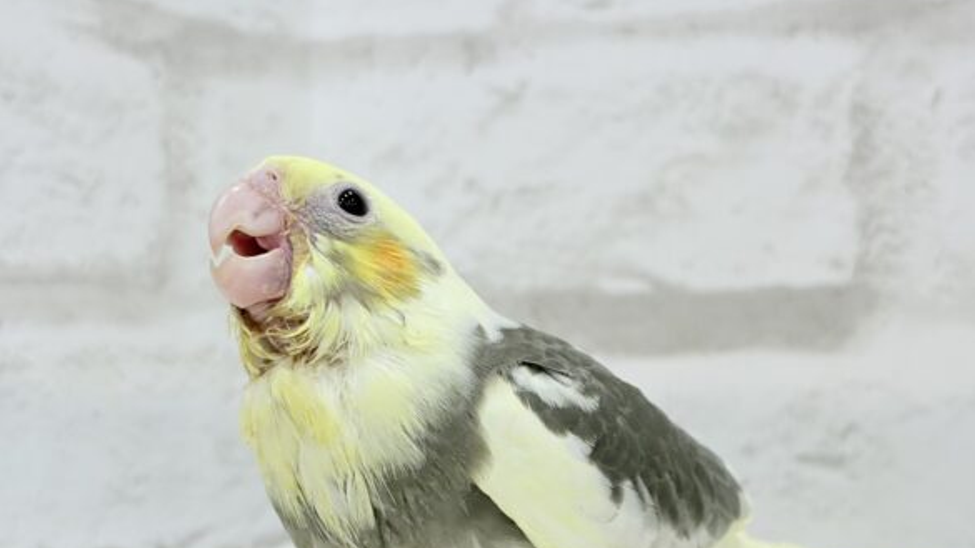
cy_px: 383
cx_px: 478
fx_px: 1603
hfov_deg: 33.8
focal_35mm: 62
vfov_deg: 19.3
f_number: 1.6
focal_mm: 5.96
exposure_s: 1/100
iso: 64
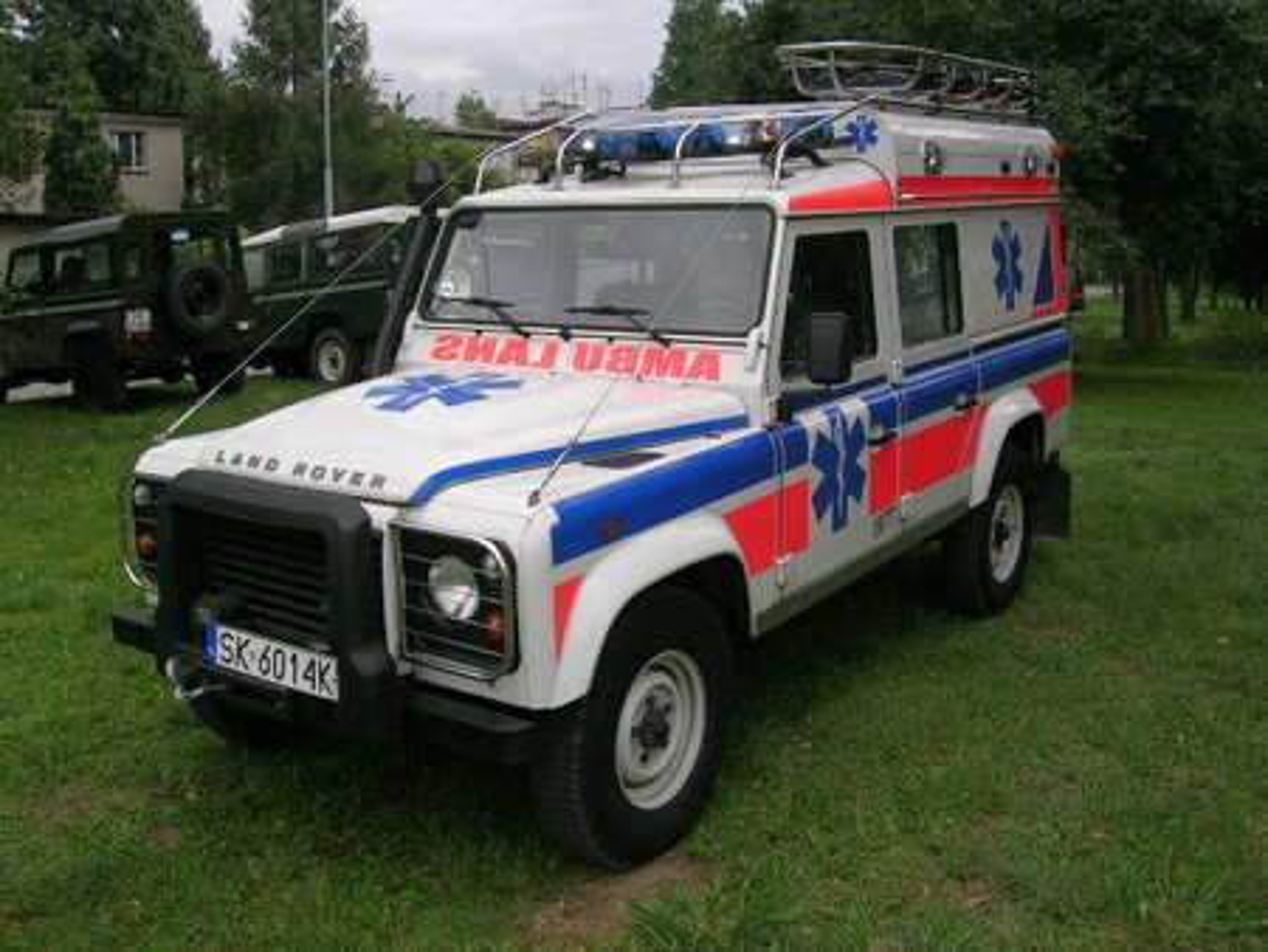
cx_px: 634
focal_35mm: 35
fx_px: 1283
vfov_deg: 40.7
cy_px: 476
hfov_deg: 52.6
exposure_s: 1/249
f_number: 4.8
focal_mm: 5.4
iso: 50
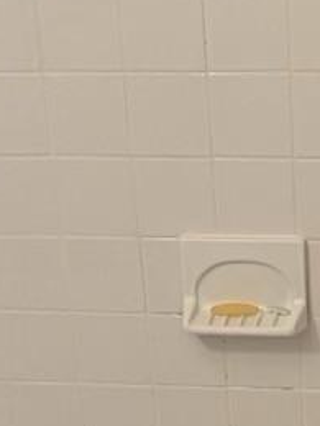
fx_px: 1578
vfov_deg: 14.5
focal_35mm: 128
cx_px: 320
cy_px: 608
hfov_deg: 11.5
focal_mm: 5.1
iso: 100
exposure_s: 1/60
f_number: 1.6
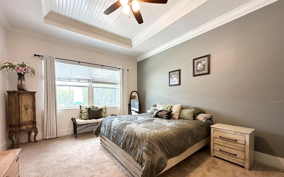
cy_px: 101
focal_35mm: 15
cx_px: 143
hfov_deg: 101.5
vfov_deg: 74.4
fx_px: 116
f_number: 2.2
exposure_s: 1/60
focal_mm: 2.22
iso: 160
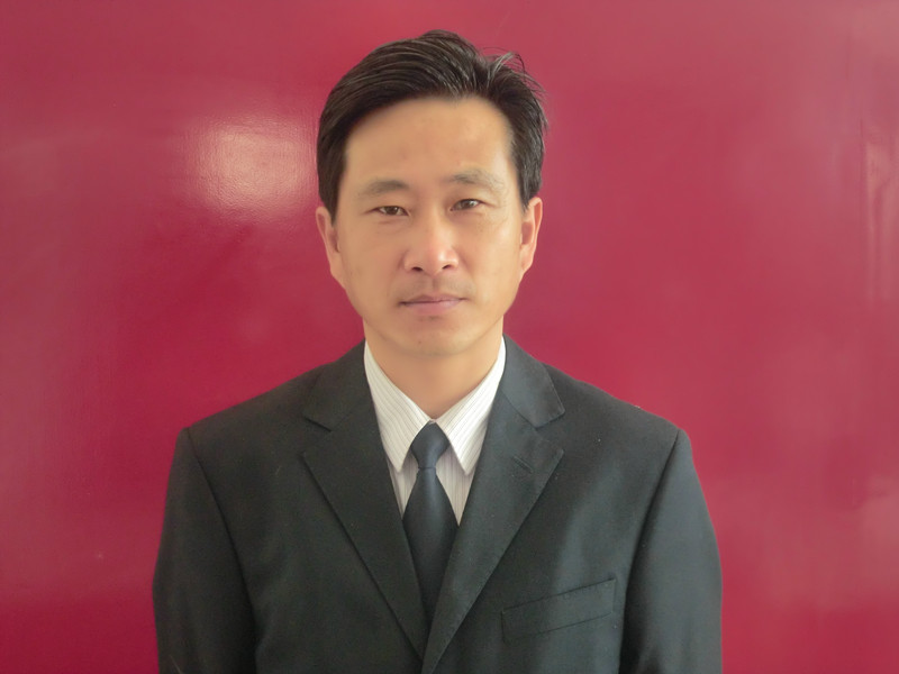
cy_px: 337
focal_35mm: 60
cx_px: 450
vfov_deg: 24.4
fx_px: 1558
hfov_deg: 32.2
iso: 160
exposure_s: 1/60
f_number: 3.9
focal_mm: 10.81
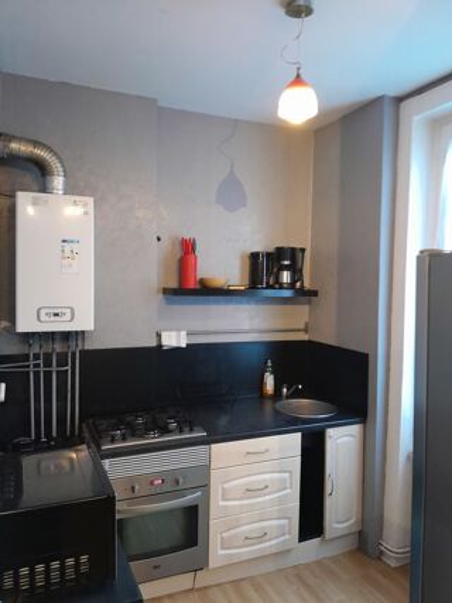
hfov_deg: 53.0
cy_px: 302
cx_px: 226
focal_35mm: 26
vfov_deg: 67.3
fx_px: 453
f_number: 1.8
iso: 500
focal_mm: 3.98
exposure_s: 1/33
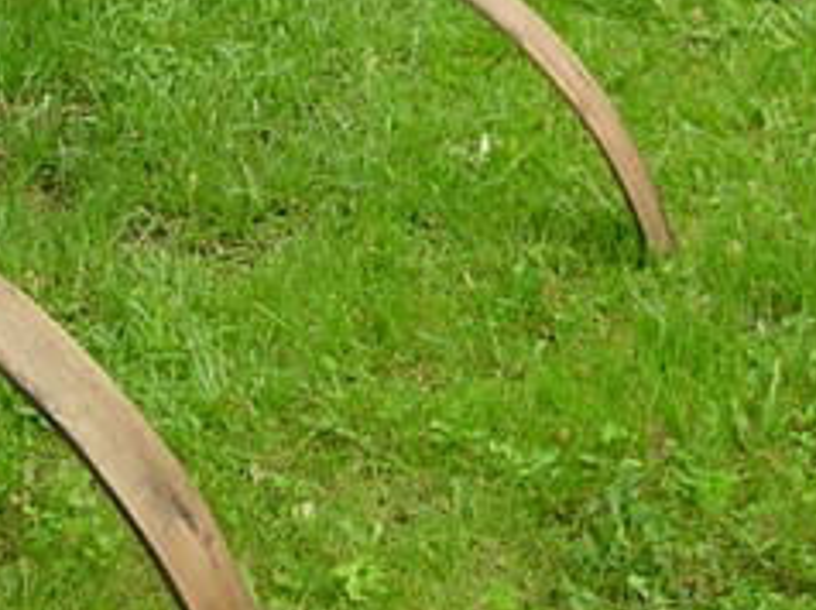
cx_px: -3
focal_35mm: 104
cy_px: -48
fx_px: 2449
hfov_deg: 18.4
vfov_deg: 13.9
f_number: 2.8
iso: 64
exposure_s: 1/242
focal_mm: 7.8
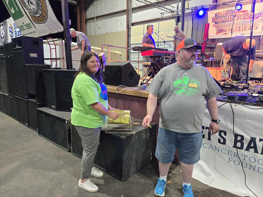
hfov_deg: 73.9
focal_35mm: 23
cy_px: 98
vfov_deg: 58.9
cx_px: 132
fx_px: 175
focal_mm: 5.4
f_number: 1.8
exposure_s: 1/120
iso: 1000
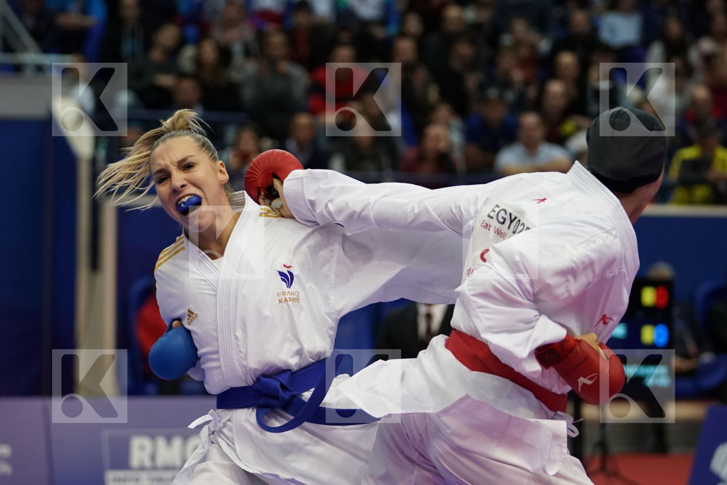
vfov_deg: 8.6
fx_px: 3231
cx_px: 364
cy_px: 242
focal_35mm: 160
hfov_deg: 12.8
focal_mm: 107
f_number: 2.8
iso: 2500
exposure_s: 1/1000
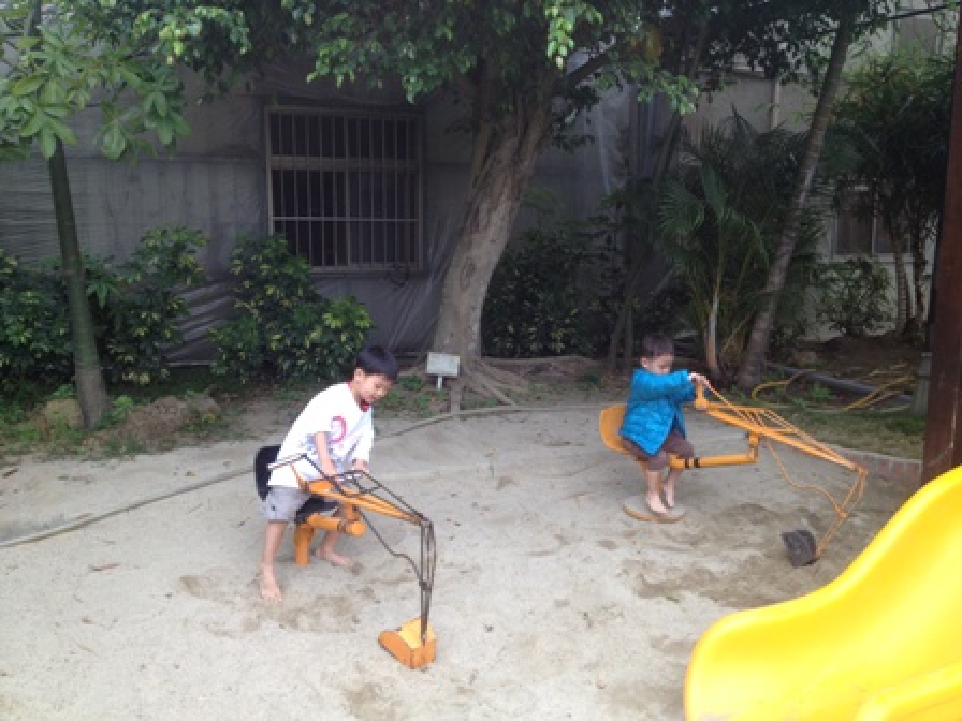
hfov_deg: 52.6
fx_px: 973
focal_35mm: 35
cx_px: 481
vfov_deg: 40.7
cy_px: 360
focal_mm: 4.28
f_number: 2.4
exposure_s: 1/120
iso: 80
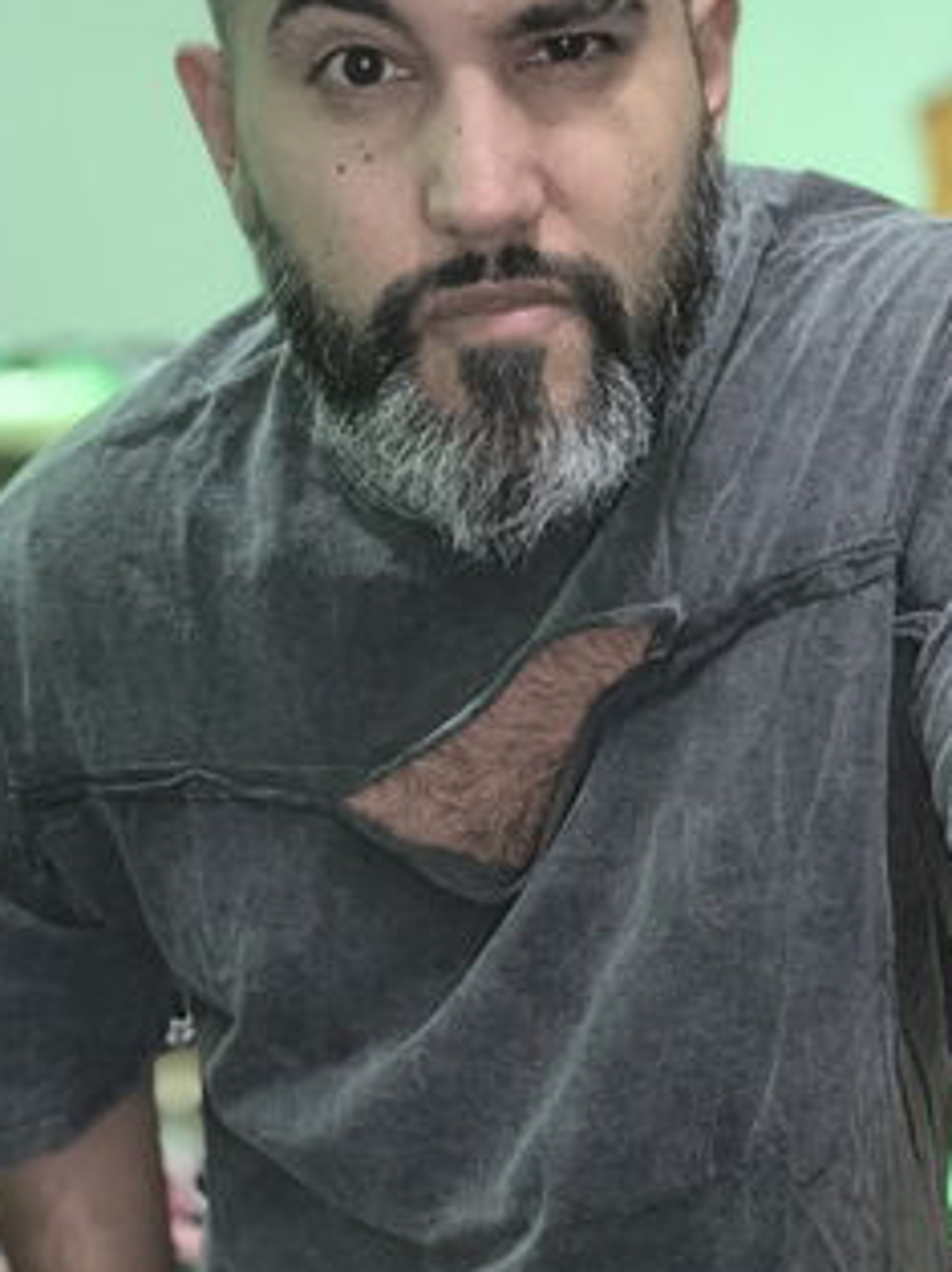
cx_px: 559
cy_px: 812
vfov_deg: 37.2
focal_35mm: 51
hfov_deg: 28.5
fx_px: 1873
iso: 320
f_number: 1.9
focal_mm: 2.69
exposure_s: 1/25
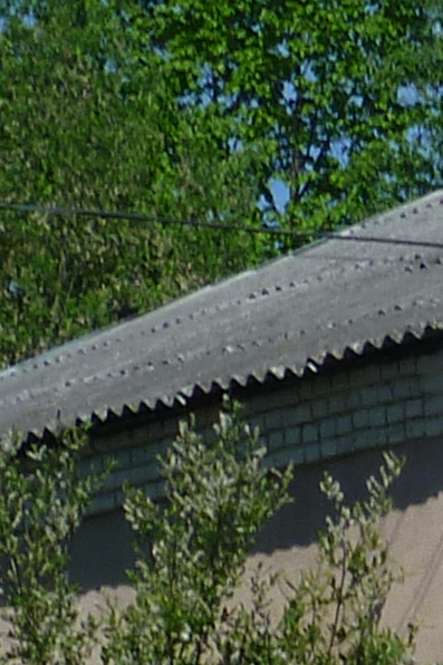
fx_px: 6187
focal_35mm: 335
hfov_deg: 4.0
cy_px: 945
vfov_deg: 6.1
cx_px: 1174
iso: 80
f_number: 11
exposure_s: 1/125
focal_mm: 8.6
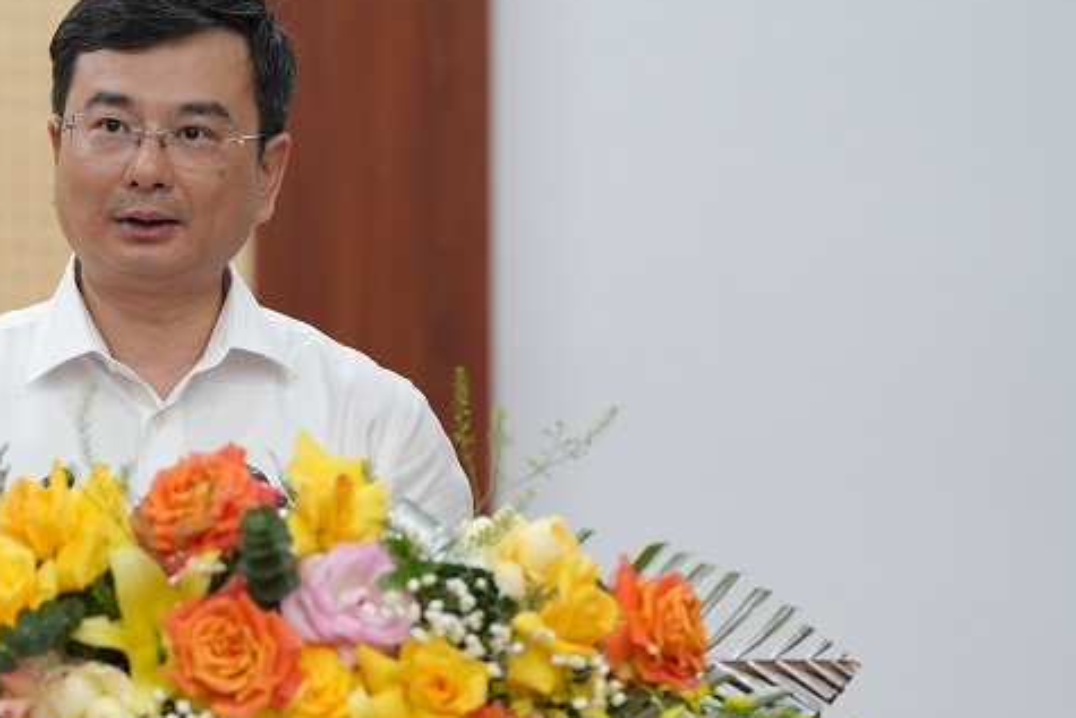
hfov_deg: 5.5
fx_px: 11181
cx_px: 111
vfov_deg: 3.7
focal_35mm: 374
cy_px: 473
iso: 1250
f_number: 4
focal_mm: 200
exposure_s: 1/200
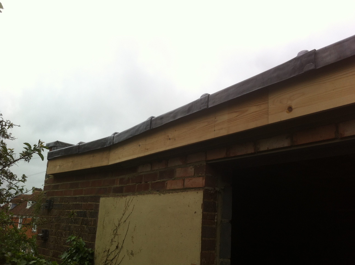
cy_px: 132
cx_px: 178
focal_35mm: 35
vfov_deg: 40.6
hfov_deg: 52.7
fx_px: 358
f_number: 2.8
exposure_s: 1/838
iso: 80
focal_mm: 3.85
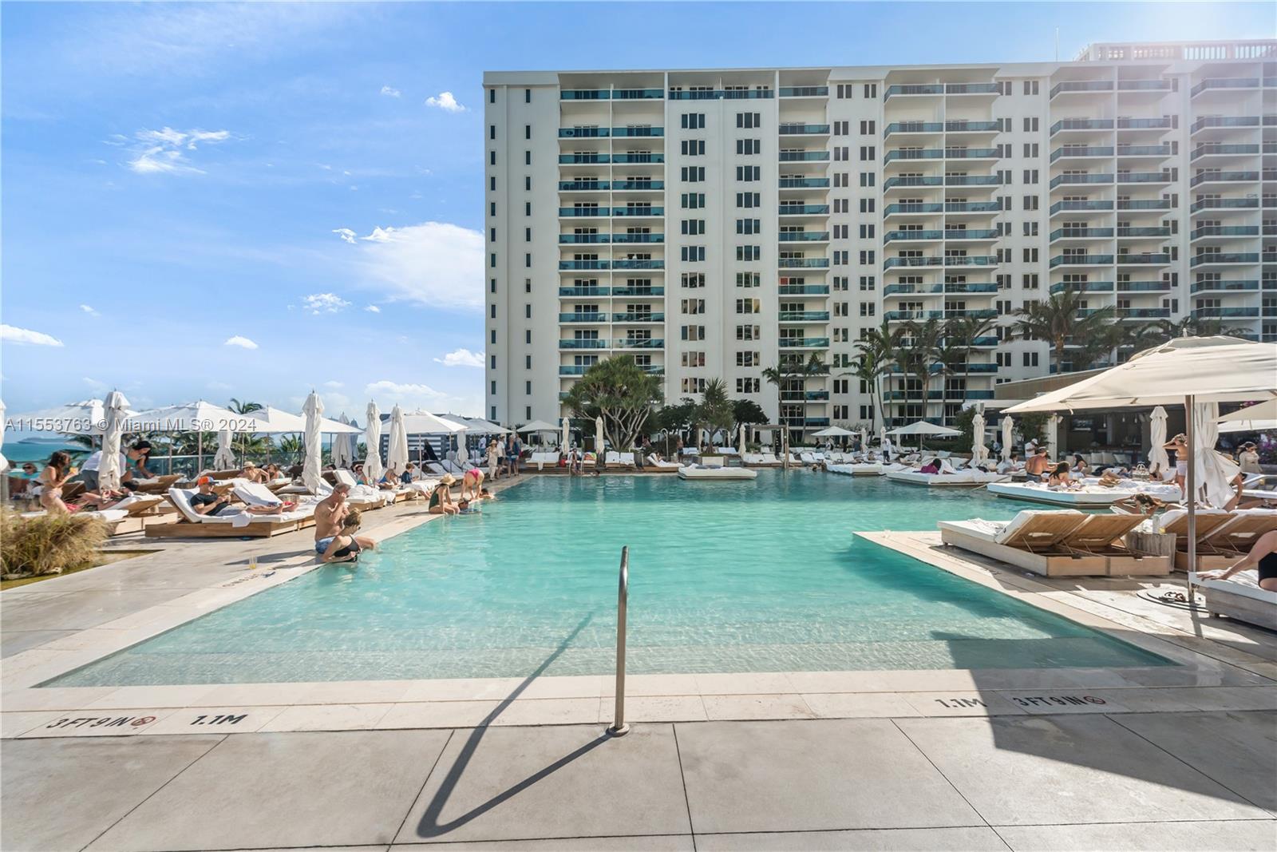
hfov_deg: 104.2
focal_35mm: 14
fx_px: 497
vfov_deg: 81.2
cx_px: 638
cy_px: 426
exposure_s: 1/1000
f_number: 7.1
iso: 250
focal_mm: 14
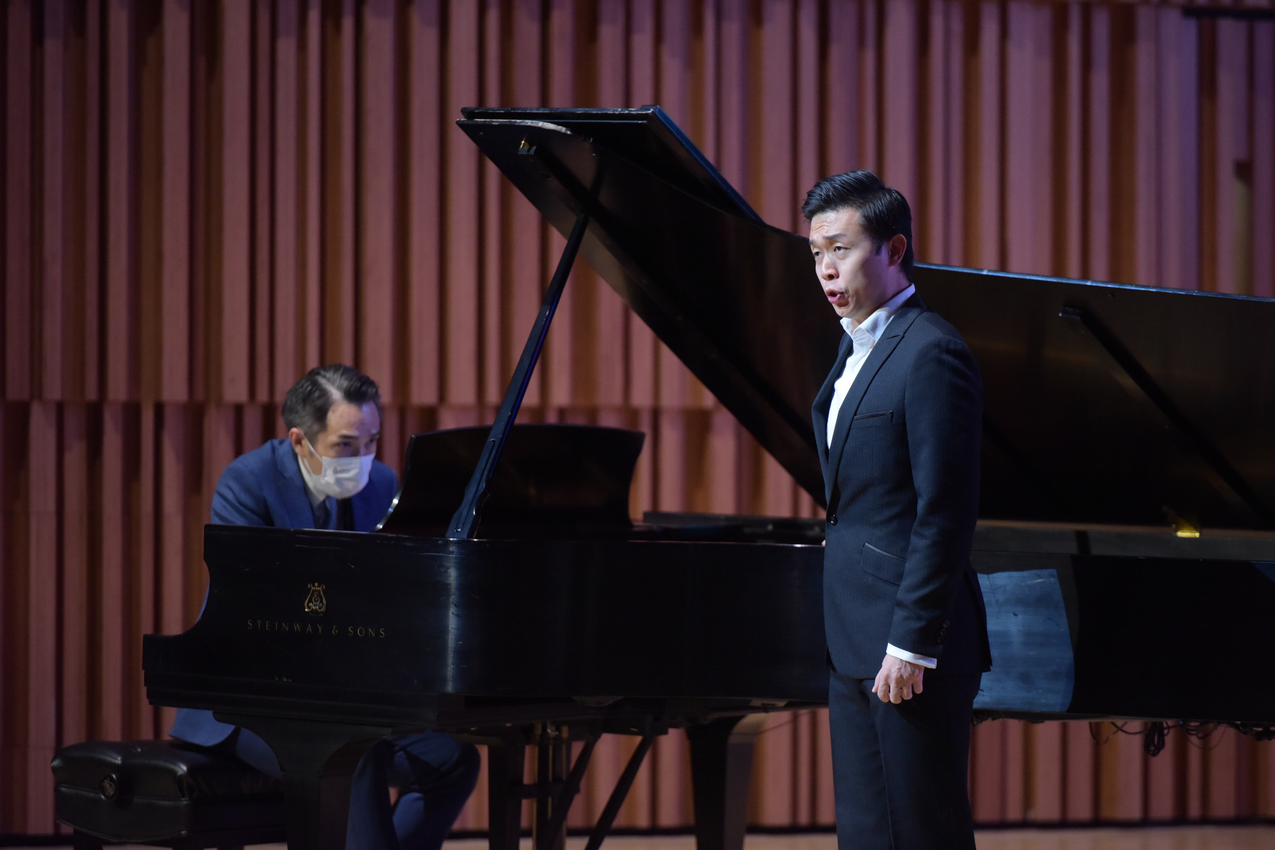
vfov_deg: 6.9
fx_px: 7083
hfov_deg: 10.3
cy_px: 425
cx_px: 638
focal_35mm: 200
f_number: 2.8
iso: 4000
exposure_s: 1/160
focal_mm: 200
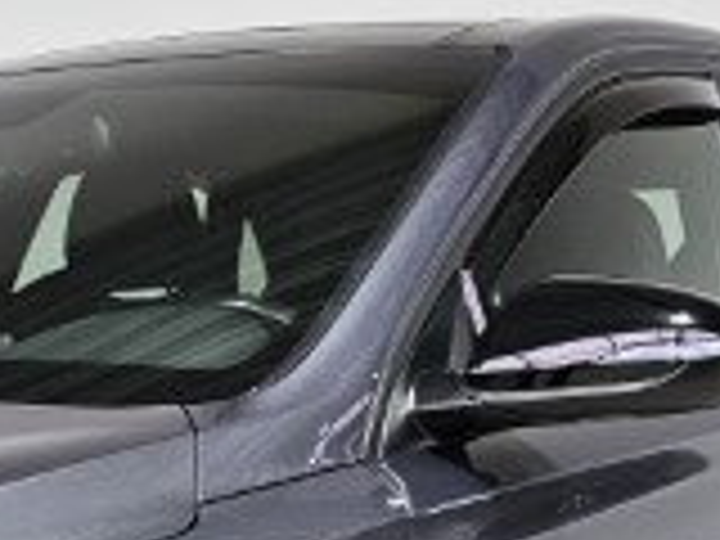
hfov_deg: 19.7
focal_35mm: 92
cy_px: 886
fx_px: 1914
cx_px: -198
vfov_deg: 14.6
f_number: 1.7
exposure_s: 1/100
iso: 125
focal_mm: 6.3
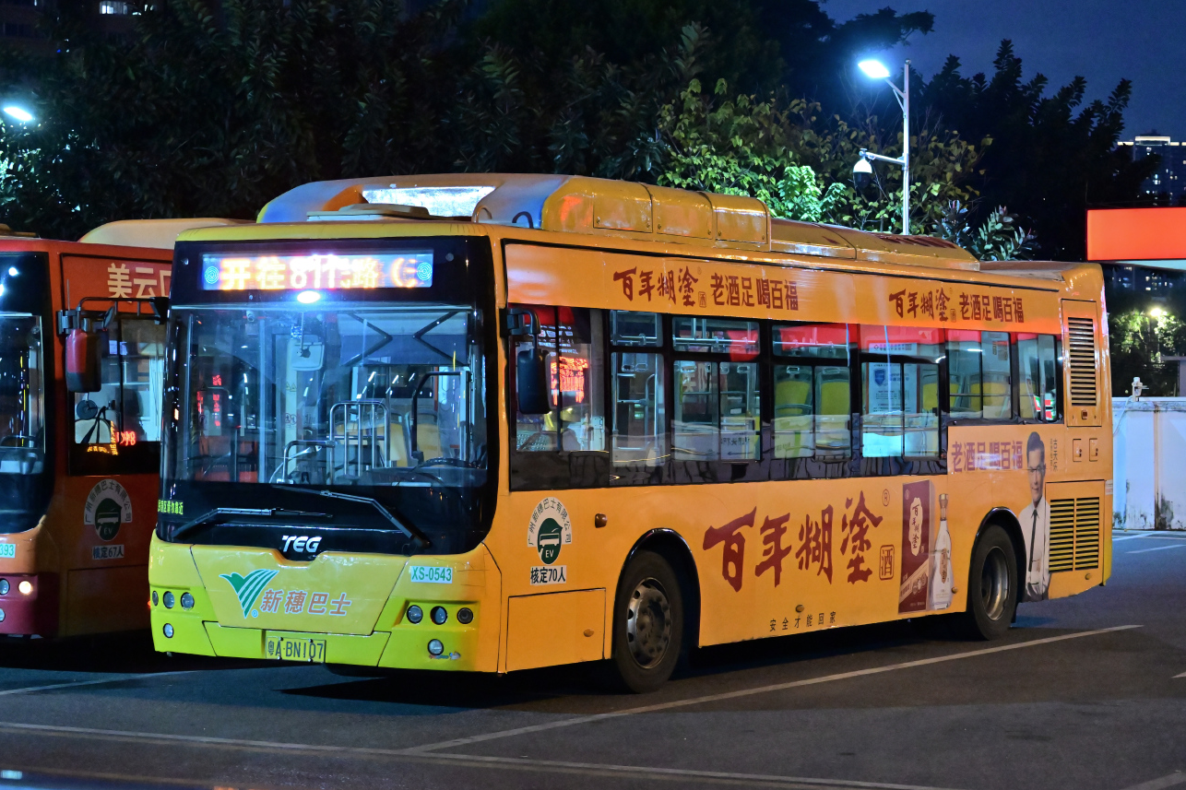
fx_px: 2997
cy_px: 399
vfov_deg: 15.0
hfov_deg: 22.4
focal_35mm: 91
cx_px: 597
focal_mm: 60
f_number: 4.8
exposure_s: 1/60
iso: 4000
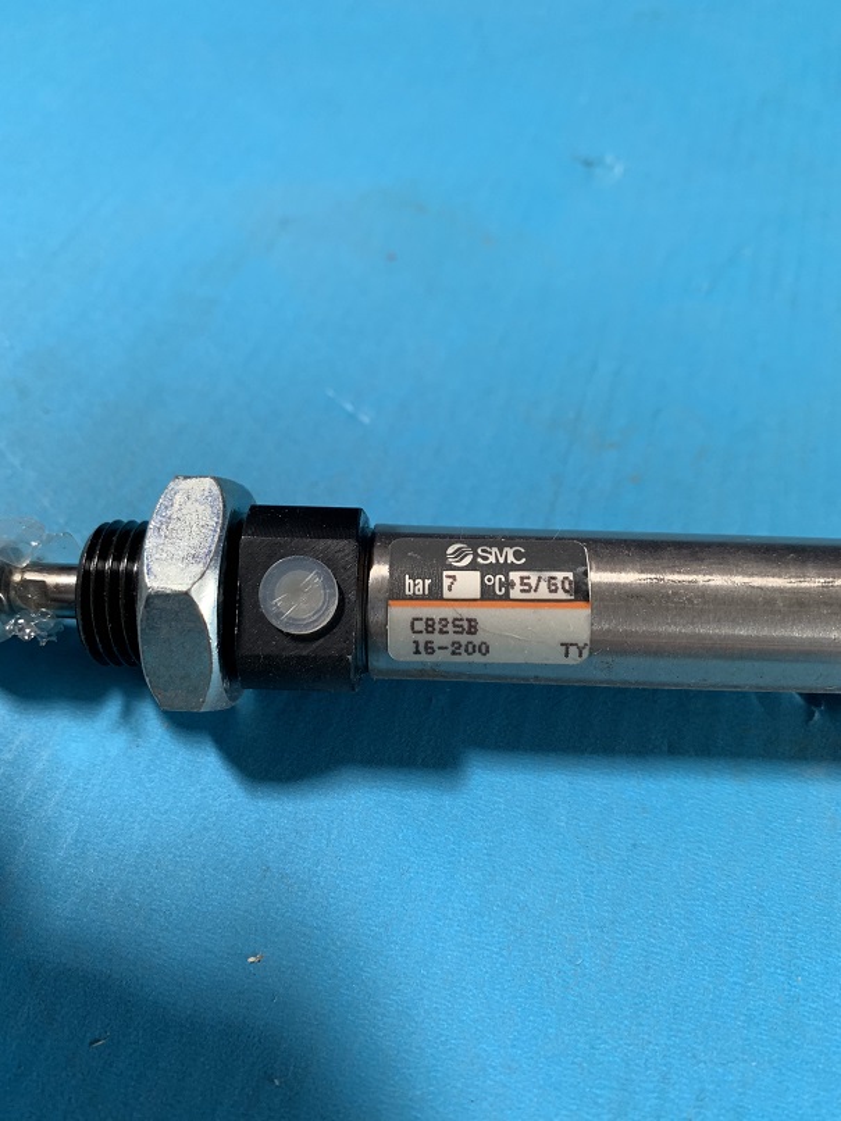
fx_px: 842
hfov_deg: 53.1
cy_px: 560
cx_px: 420
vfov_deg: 67.3
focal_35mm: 26
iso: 160
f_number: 1.8
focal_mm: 4.25
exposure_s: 1/60
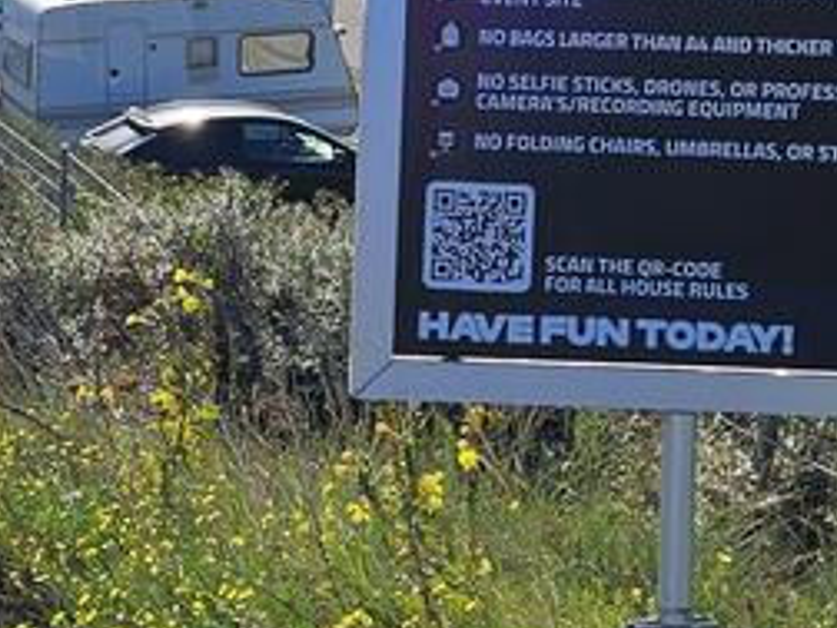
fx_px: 2539
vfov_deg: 14.1
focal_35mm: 105
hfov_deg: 18.3
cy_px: 173
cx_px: 23
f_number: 1.8
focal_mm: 5.4
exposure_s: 1/2497
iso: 25
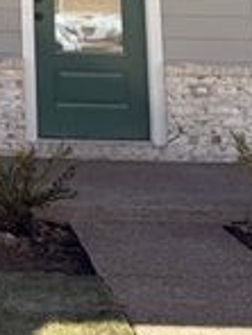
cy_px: -182
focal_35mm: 108
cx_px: -154
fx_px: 1048
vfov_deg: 16.4
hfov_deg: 12.8
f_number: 1.78
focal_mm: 6.76
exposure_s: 1/3584
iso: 80
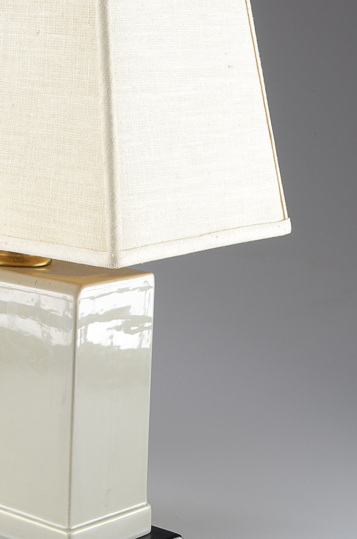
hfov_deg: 13.2
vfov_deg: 20.0
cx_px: 16
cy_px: 198
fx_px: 1524
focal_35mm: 102
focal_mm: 34
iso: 100
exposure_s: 1/80
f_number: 10
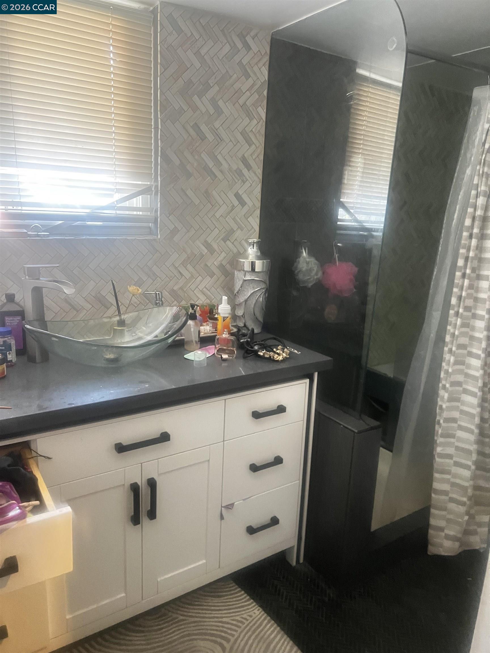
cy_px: 326
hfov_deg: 53.1
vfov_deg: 67.3
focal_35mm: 26
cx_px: 245
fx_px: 491
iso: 800
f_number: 1.5
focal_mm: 5.7
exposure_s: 1/30
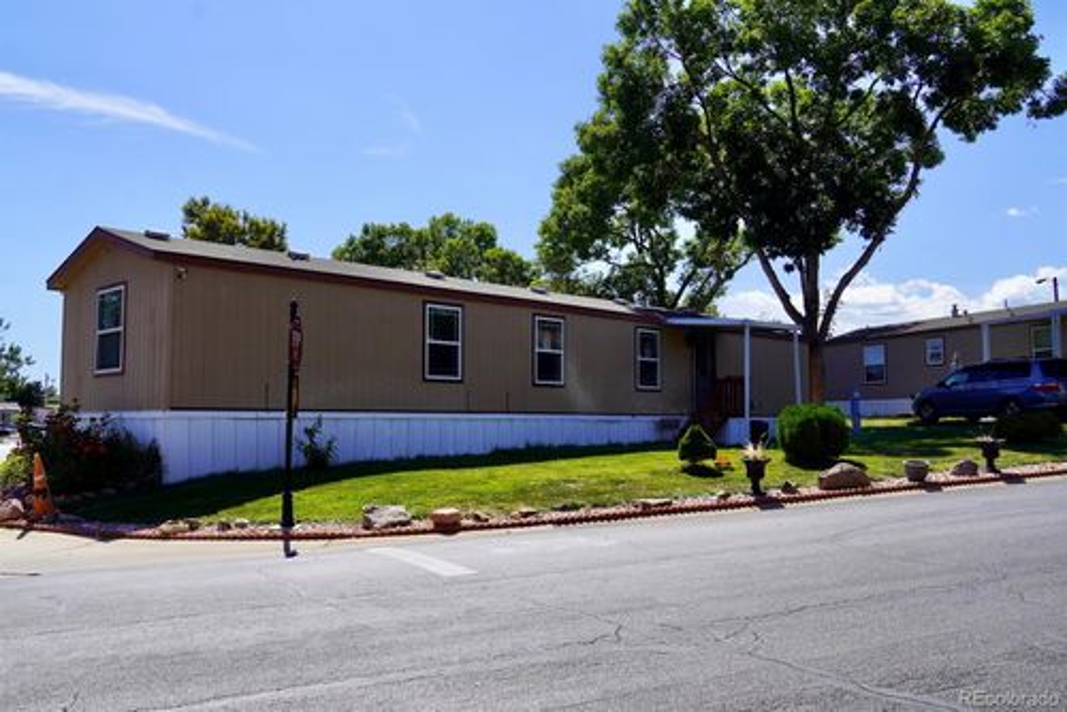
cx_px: 534
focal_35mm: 33
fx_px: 979
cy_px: 356
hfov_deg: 57.2
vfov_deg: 40.0
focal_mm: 22
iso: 100
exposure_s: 1/160
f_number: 11
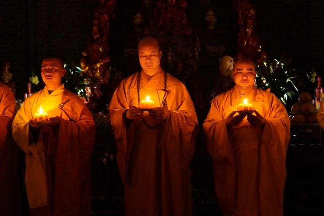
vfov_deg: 25.7
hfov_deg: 37.9
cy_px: 108
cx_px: 162
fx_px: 472
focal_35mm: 52
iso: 3200
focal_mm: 35
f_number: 2.2
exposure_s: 1/50
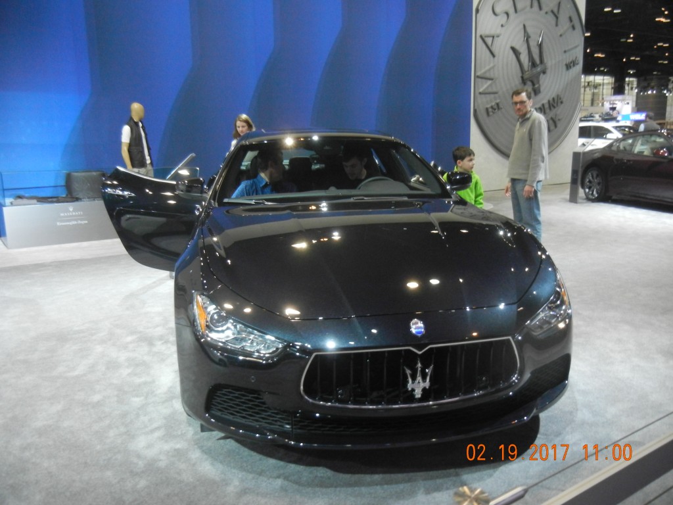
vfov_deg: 46.8
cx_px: 336
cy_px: 252
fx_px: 583
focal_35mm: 30
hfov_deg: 60.0
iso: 640
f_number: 3.5
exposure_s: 1/126
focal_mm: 5.4
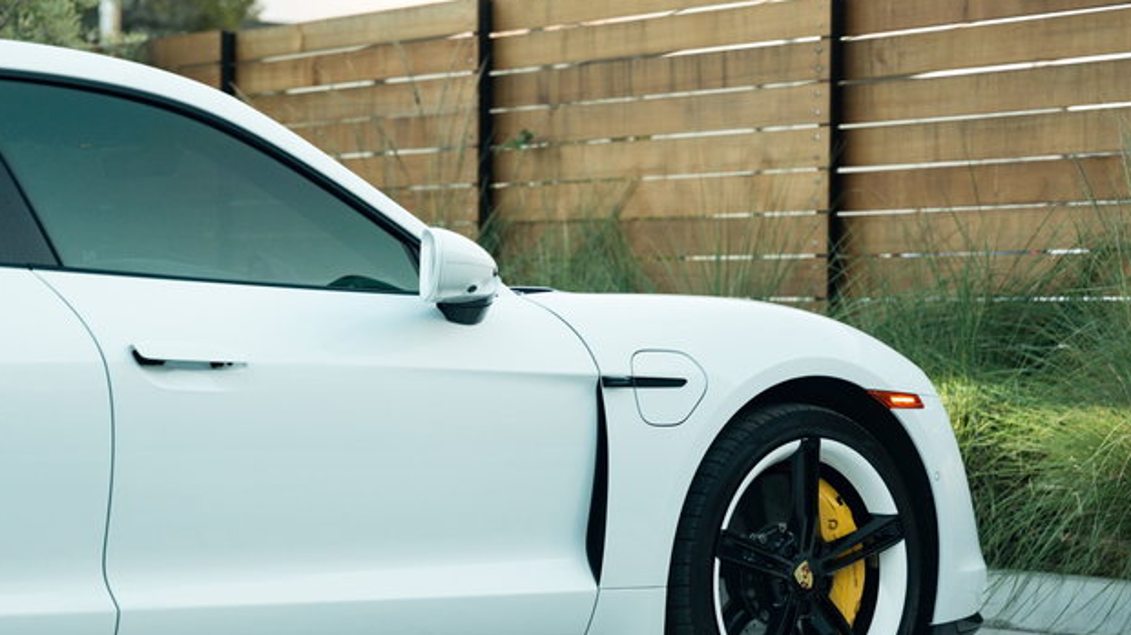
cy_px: 454
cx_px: 516
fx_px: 2631
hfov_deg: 24.3
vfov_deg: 13.7
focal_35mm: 88
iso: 200
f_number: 2.8
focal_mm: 67.6
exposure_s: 1/80
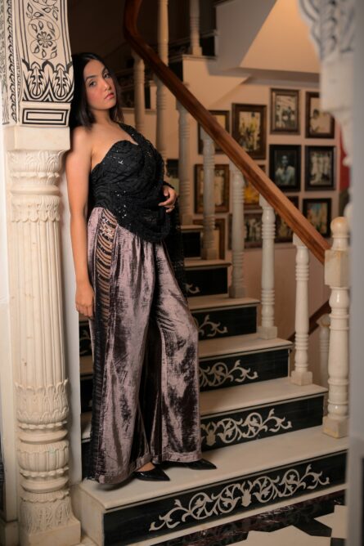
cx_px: 182
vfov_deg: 39.6
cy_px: 273
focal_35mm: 50
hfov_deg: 27.0
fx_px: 759
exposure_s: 1/200
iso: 100
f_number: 2.8
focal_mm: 50
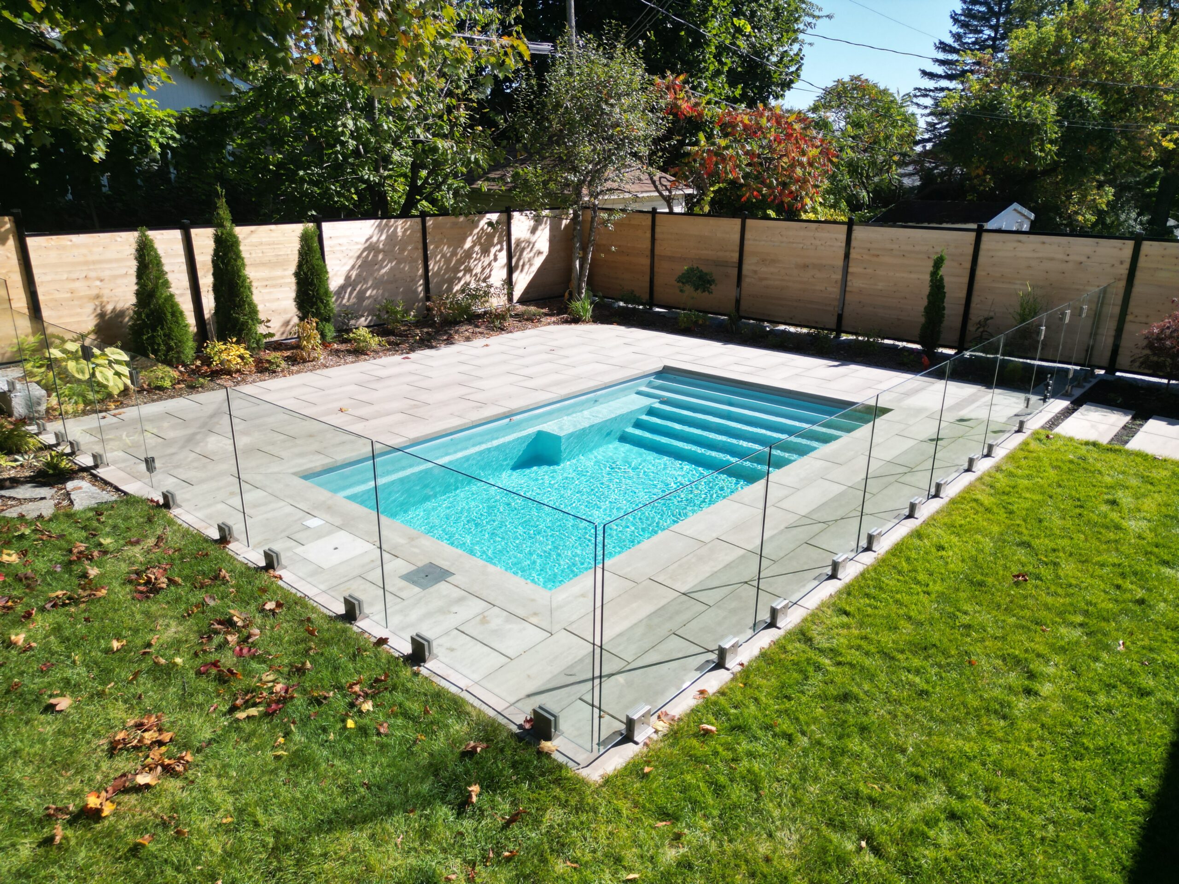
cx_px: 590
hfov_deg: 71.6
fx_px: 817
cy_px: 442
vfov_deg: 56.8
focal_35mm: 24
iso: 120
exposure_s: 1/2500
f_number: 1.7
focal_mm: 6.72
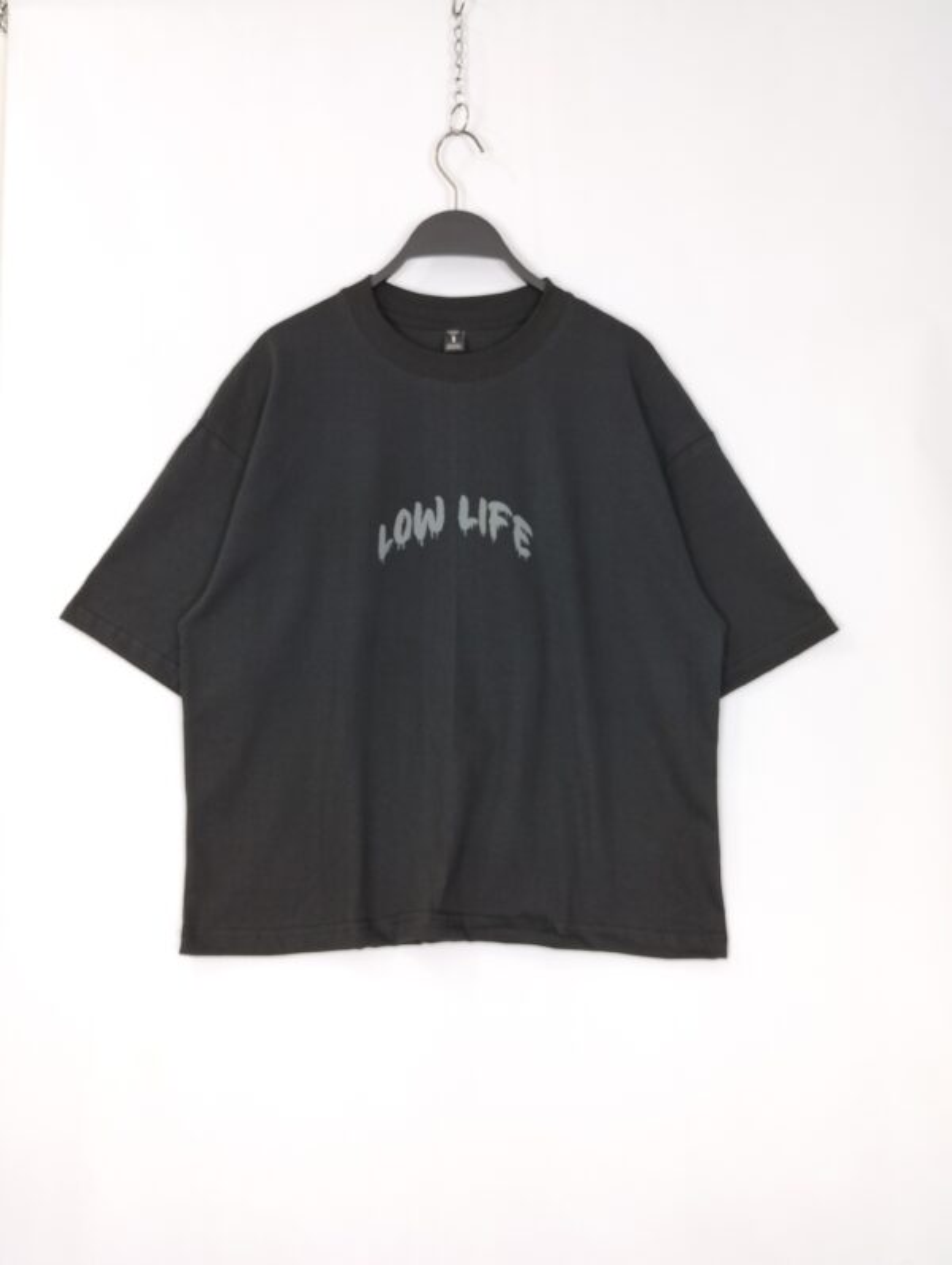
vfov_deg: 63.4
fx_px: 1024
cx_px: 476
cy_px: 632
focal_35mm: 28
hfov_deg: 49.9
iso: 100
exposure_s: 1/15
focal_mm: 4.27
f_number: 1.8
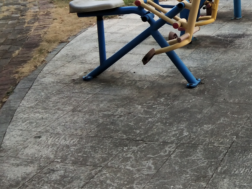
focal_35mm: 76
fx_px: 553
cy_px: 8
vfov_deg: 18.9
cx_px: 308
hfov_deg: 23.3
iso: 50
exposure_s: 1/234
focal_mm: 3.69
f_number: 2.2
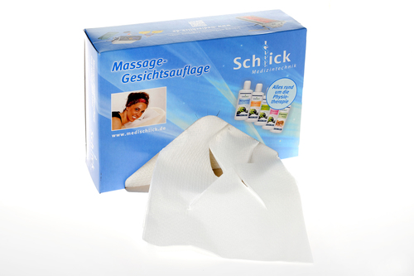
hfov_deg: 33.4
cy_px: 138
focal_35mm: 60
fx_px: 690
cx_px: 207
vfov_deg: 22.6
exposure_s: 1/200
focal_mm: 60
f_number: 10
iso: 200
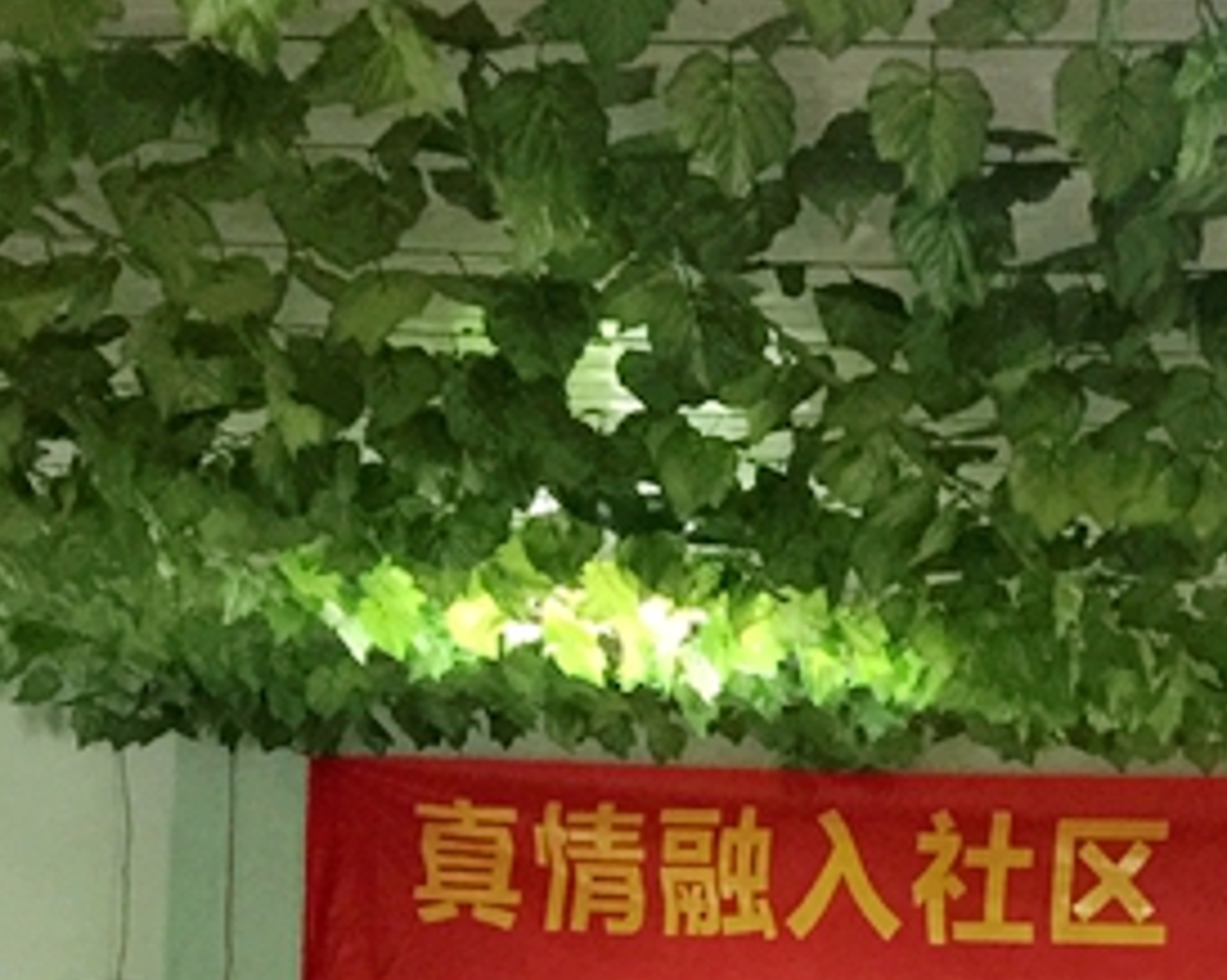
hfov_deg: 22.1
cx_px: 1249
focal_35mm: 83
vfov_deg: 17.6
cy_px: 1173
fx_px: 3012
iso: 160
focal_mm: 4.15
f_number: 2.2
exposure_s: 1/17
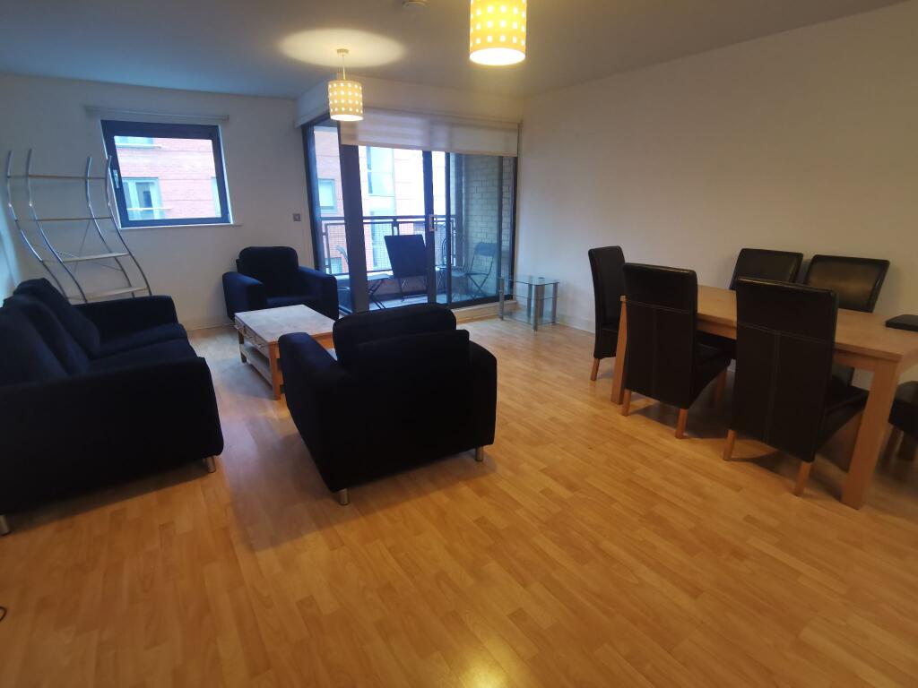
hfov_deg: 91.0
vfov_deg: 74.7
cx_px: 459
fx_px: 451
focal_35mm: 17
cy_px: 344
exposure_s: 1/33.3
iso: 320
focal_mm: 2.26
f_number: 2.2
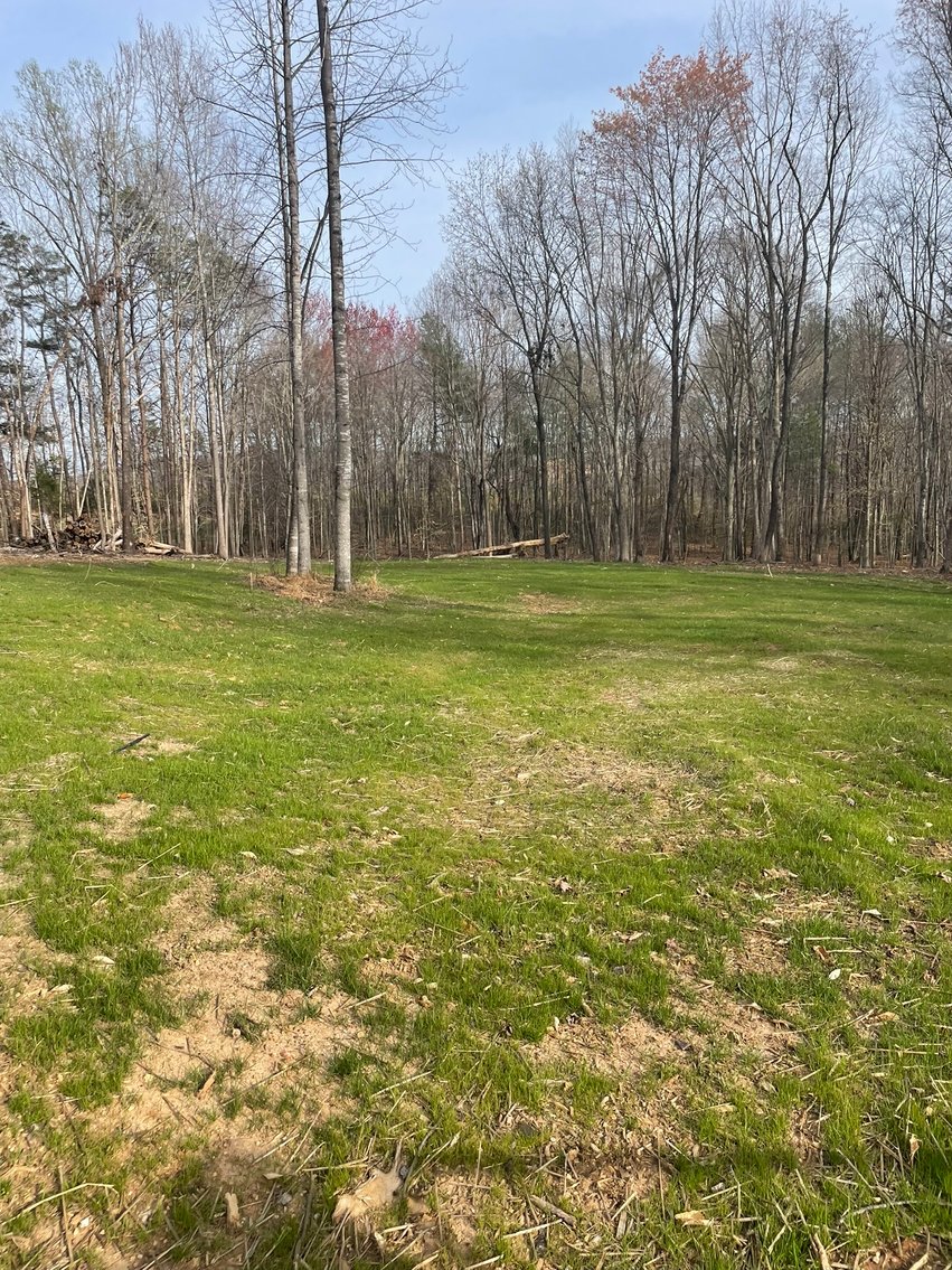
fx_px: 954
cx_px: 476
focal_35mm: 26
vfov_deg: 67.3
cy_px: 635
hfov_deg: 53.1
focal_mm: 4.2
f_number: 1.6
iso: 32
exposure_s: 1/1689
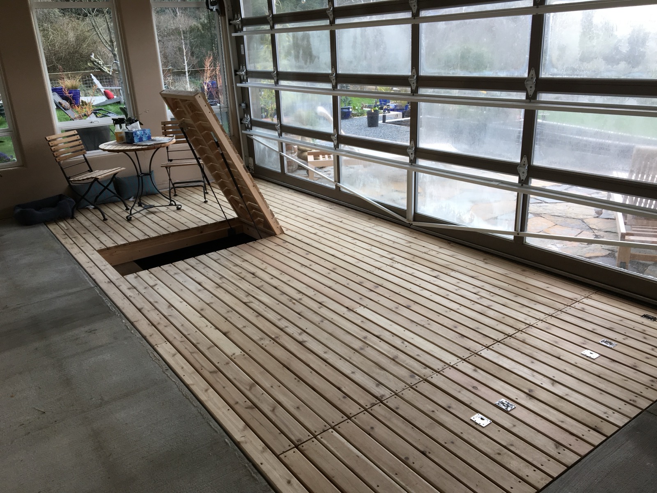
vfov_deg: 48.2
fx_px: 550
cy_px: 246
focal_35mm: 29
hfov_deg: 61.7
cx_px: 328
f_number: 2.2
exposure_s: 1/120
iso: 32
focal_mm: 4.15
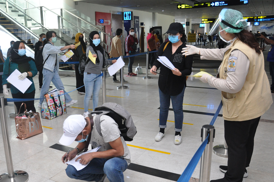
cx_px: 137
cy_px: 91
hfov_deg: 67.4
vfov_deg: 47.8
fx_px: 205
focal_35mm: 27
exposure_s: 1/100
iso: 1600
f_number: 4.5
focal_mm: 18
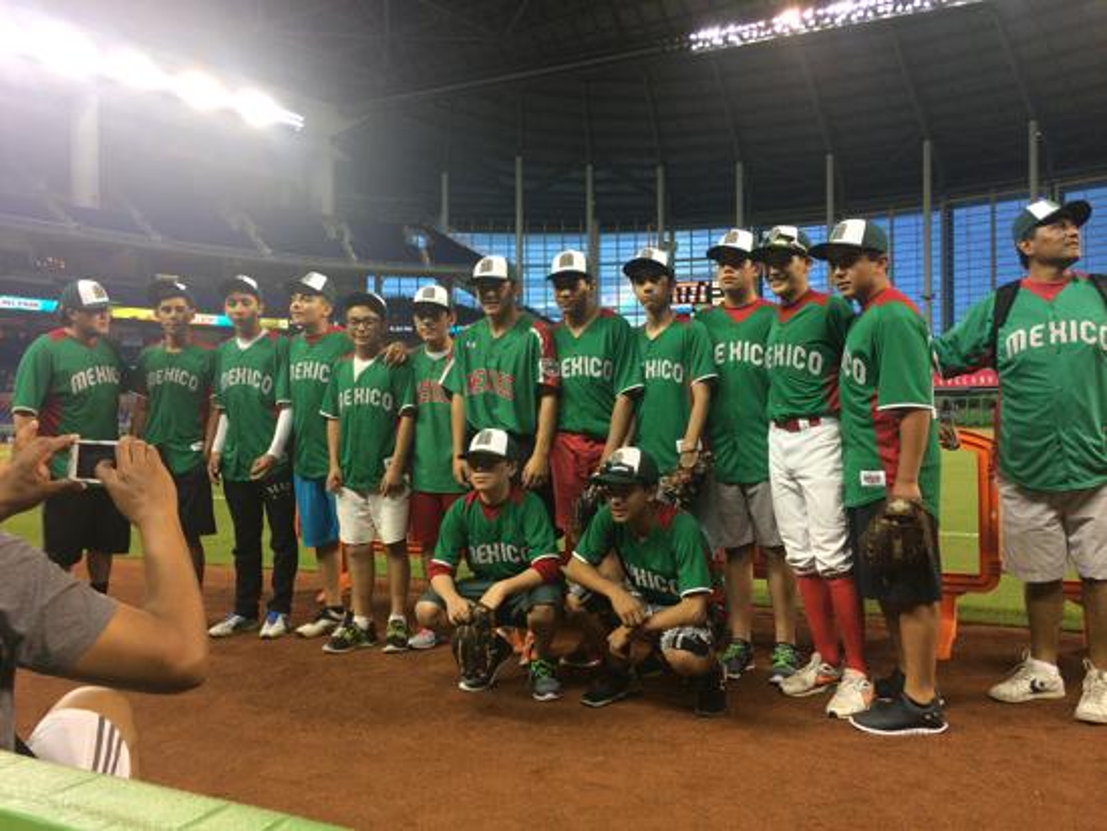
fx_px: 928
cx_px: 554
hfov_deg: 61.6
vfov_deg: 48.3
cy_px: 416
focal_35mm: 29
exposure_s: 1/120
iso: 64
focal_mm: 4.15
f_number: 2.2
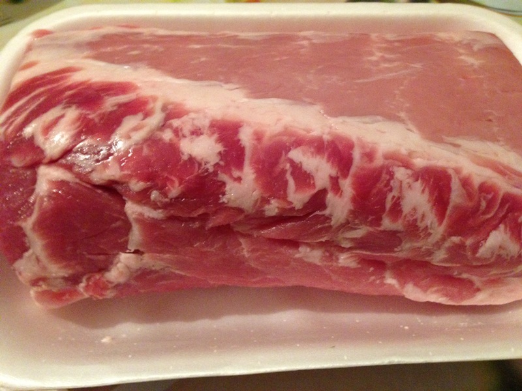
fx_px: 498
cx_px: 261
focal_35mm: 33
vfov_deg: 42.9
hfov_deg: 55.4
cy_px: 196
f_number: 2.4
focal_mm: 4.12
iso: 500
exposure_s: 1/15
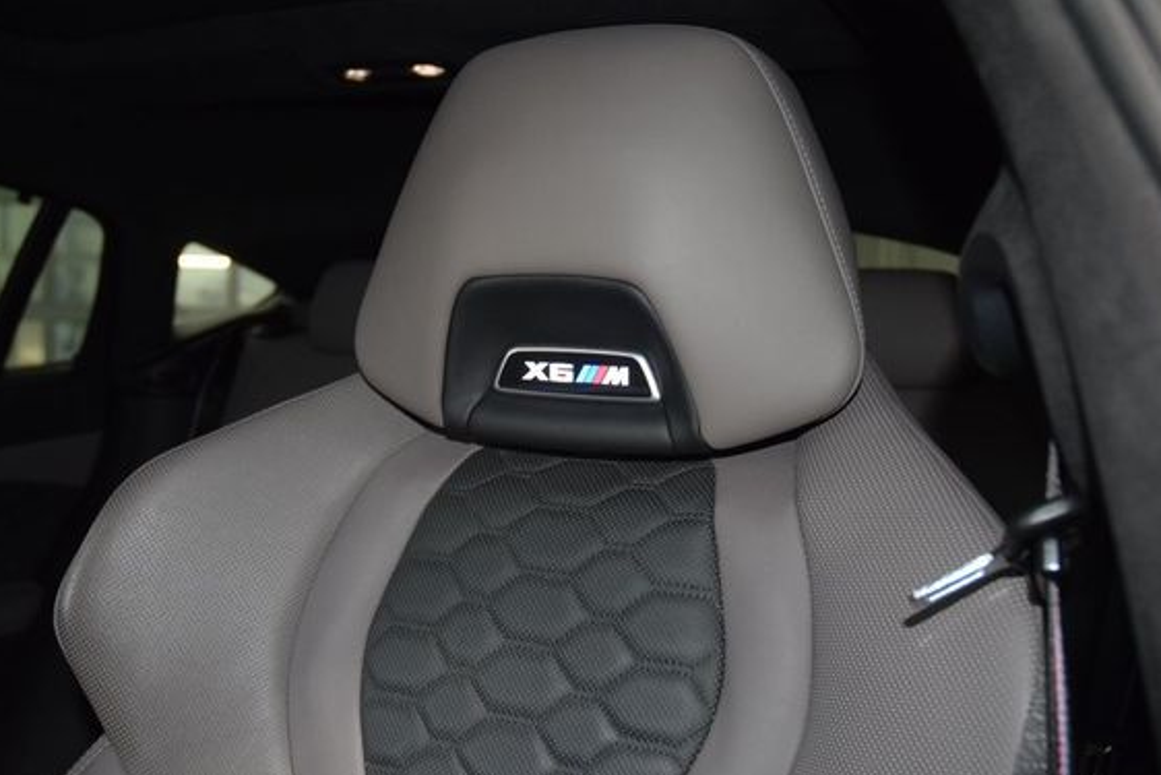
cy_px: 437
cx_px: 550
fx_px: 1323
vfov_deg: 32.6
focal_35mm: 41
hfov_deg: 47.4
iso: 1400
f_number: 3.8
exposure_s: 1/60
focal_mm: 24
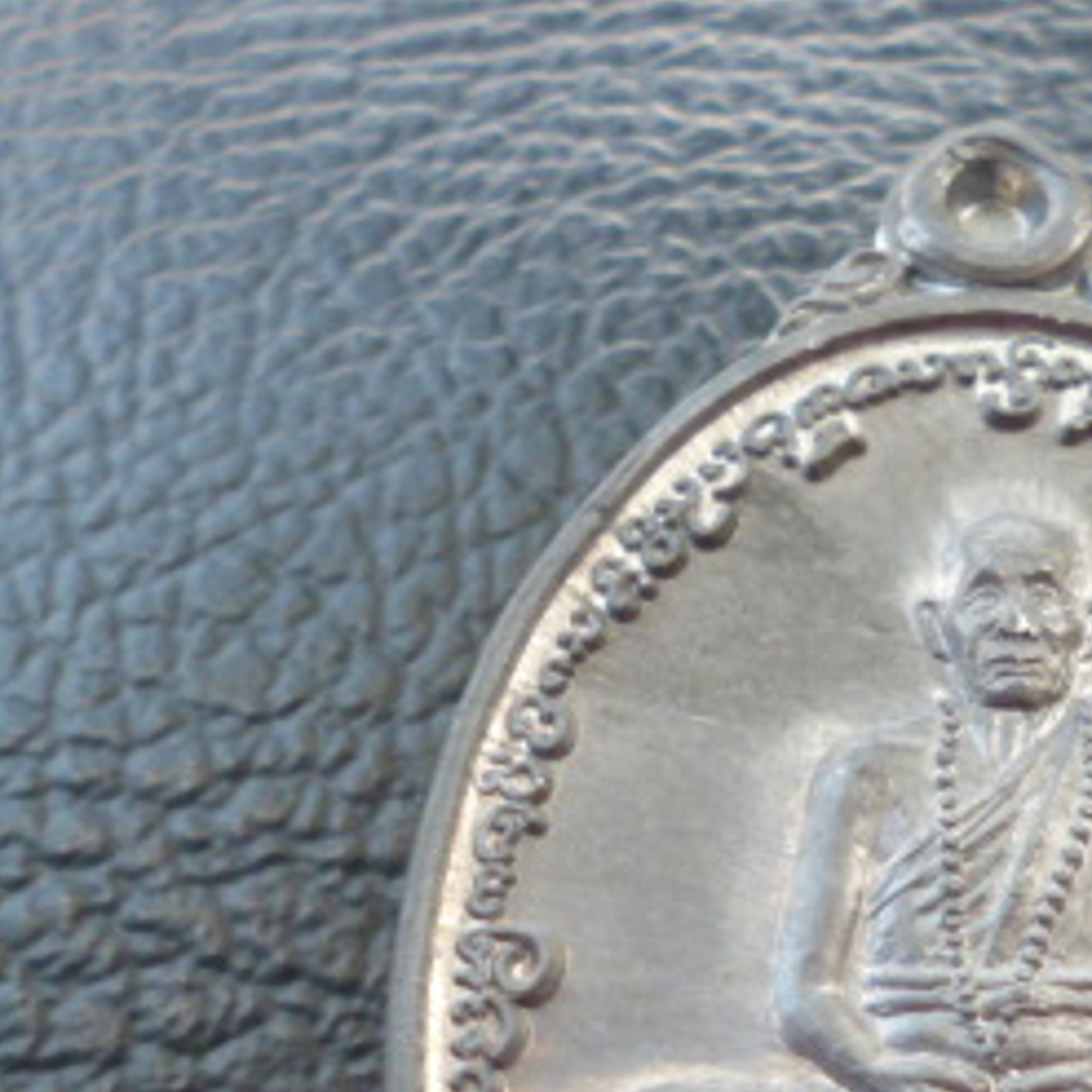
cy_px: 902
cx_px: 999
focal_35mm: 64
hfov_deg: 26.0
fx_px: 2284
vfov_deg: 26.3
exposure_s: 1/60
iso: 160
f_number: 3.1
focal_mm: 5
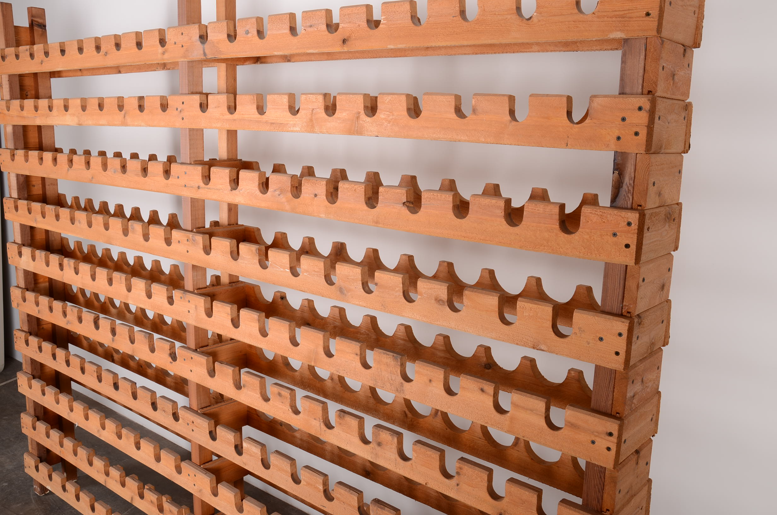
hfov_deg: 57.3
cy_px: 258
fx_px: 711
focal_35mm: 33
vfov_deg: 39.8
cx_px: 388
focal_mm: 22
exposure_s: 1/80
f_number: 9
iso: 160
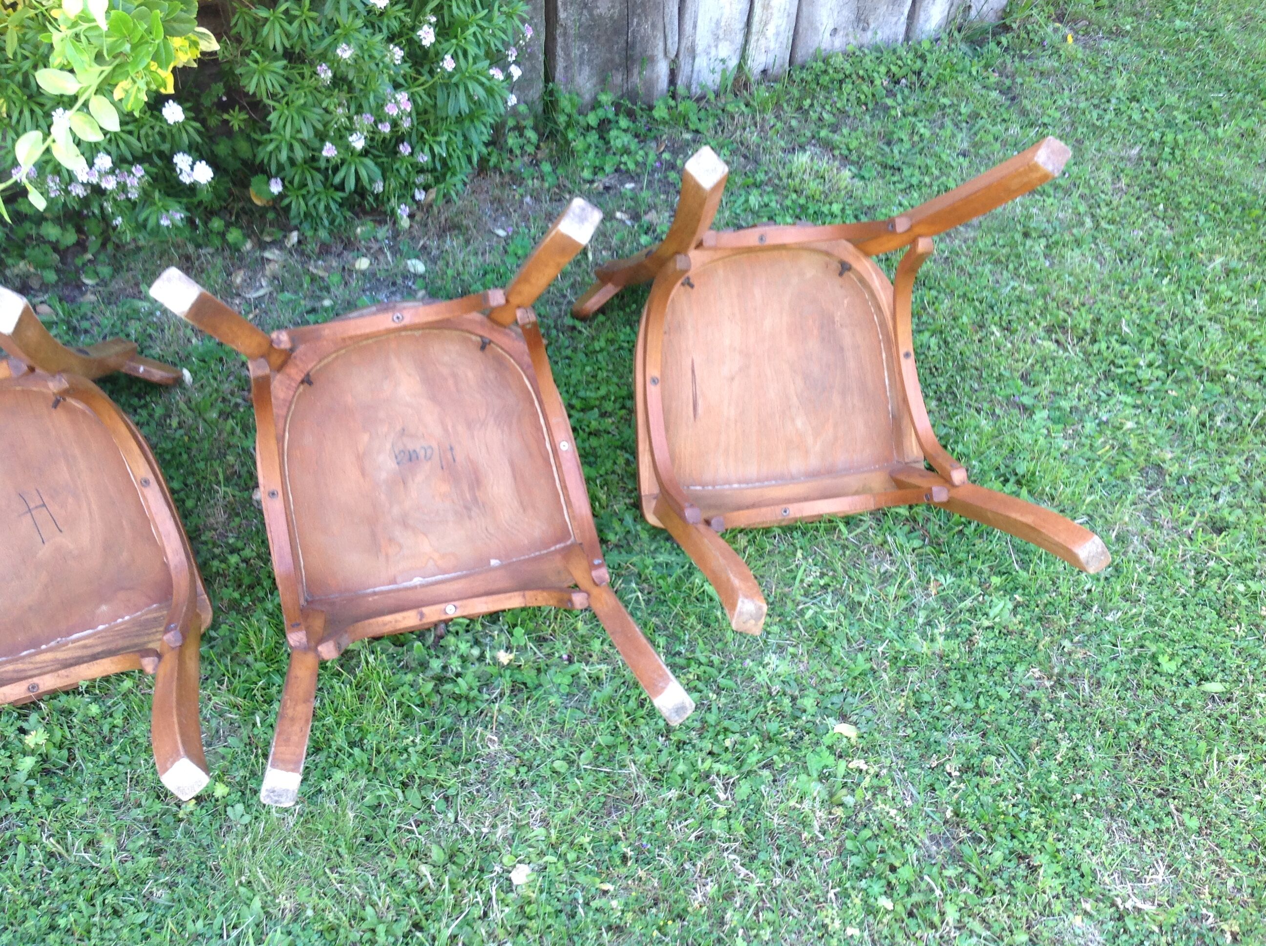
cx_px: 633
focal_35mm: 35
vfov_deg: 40.6
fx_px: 1278
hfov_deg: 52.7
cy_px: 473
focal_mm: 4.28
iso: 50
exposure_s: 1/60
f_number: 2.4
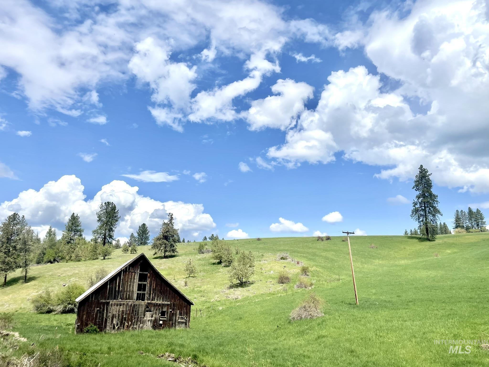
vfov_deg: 53.1
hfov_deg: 67.3
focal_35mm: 26
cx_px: 244
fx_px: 367
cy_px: 184
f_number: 1.6
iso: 32
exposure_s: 1/6494
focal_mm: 4.2
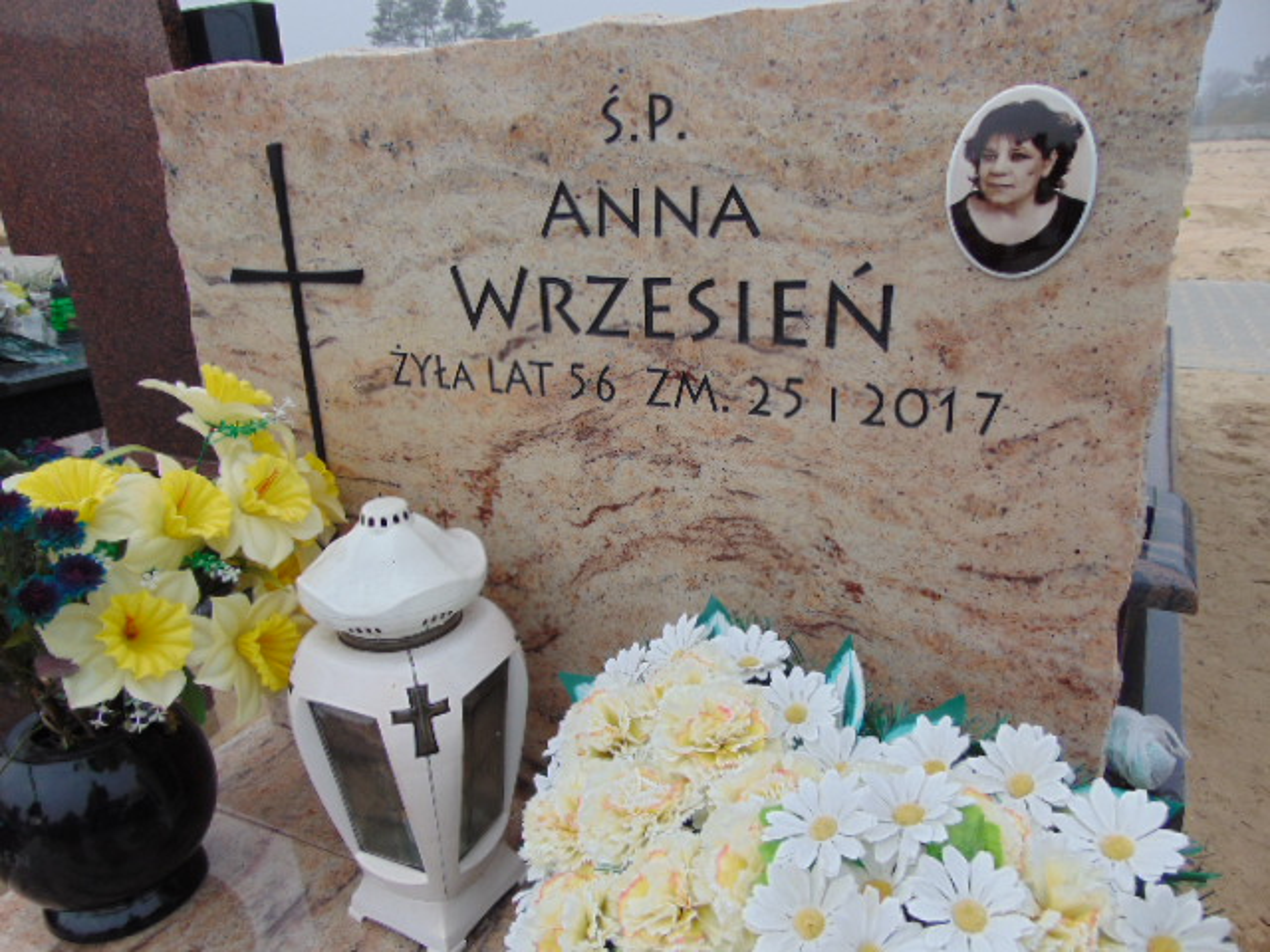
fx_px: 917
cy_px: 476
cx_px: 635
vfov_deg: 54.9
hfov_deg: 69.4
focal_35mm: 25
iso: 80
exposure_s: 1/800
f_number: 3
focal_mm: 4.5
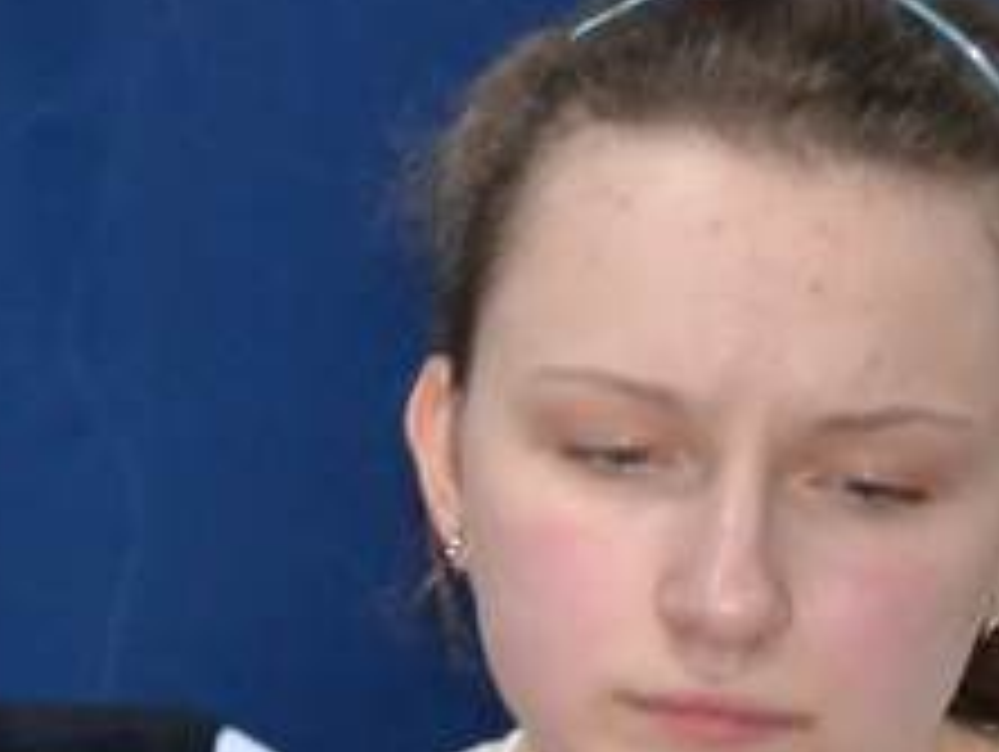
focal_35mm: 446
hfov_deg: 4.4
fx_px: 12885
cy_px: 736
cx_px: -720
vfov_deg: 3.3
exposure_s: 1/60
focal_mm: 86
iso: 3200
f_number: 4.2
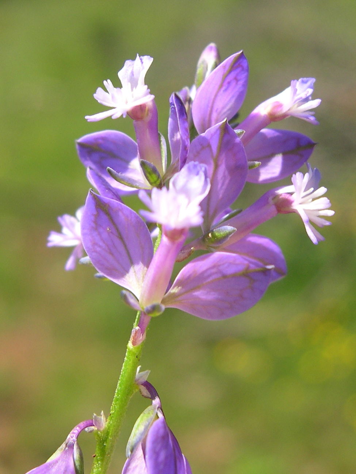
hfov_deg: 37.7
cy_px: 237
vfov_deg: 49.0
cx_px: 178
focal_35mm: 38
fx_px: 521
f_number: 7.6
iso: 100
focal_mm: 8
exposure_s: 1/117
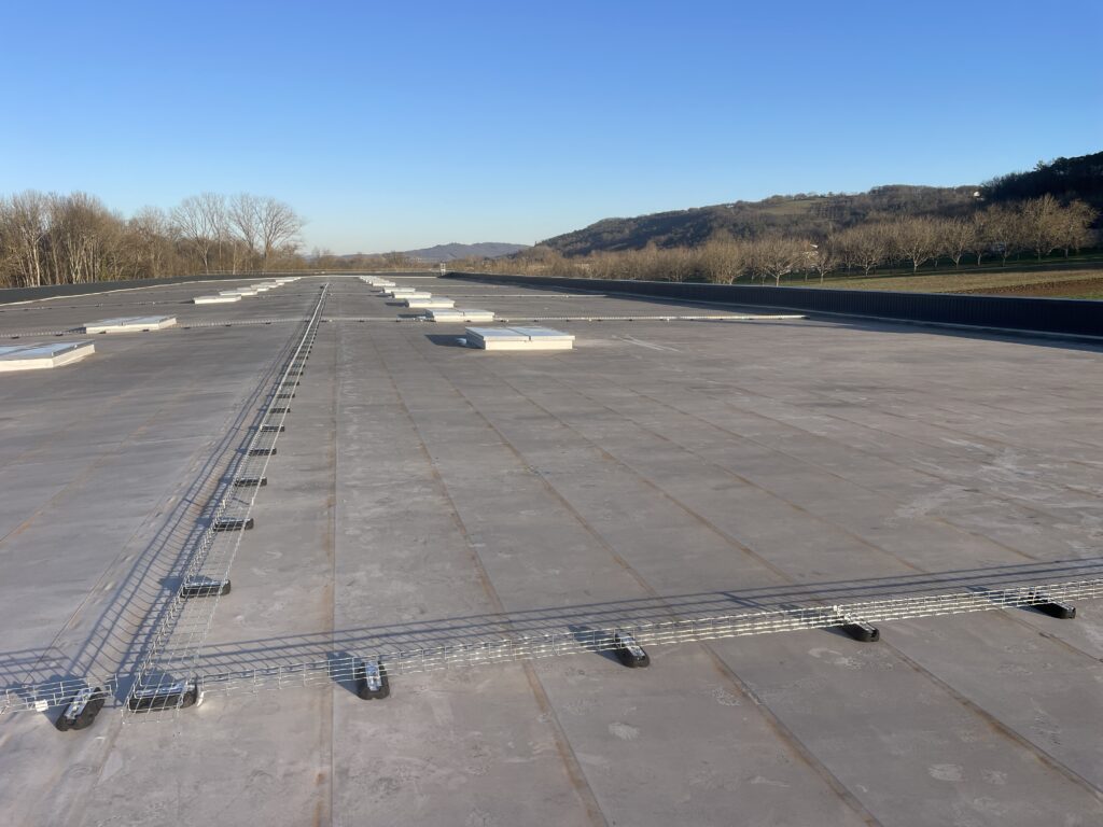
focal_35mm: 26
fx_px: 828
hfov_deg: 67.3
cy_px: 414
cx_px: 552
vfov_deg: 53.1
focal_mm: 4.2
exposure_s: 1/2304
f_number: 1.6
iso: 32
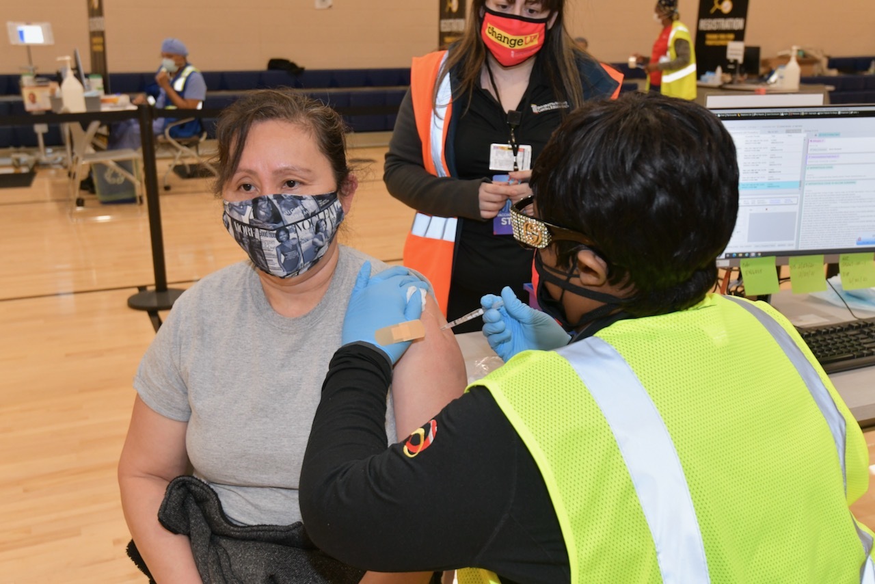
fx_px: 851
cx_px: 438
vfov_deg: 37.9
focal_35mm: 35
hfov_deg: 54.4
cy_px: 292
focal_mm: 35
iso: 2000
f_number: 7.1
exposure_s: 1/100
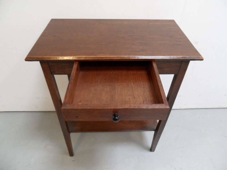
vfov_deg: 56.8
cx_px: 114
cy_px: 85
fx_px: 157
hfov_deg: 71.6
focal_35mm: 24
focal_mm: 3.9
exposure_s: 1/15
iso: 200
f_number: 3.2
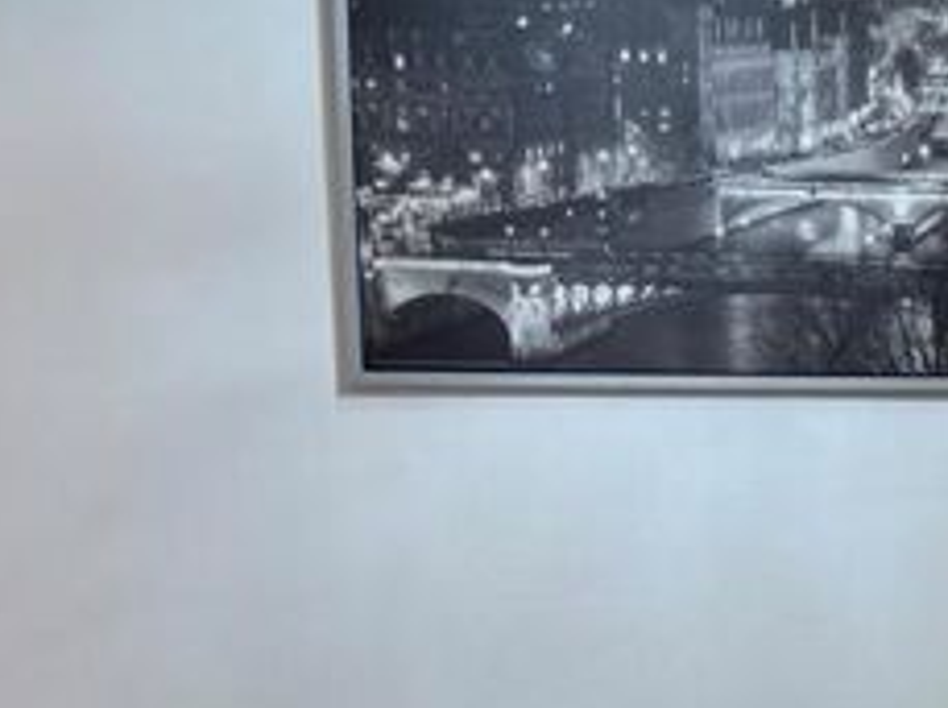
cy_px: 679
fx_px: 2023
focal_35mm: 74
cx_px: 962
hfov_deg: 25.0
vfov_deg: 19.4
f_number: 1.78
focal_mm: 6.76
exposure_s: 1/120
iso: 200
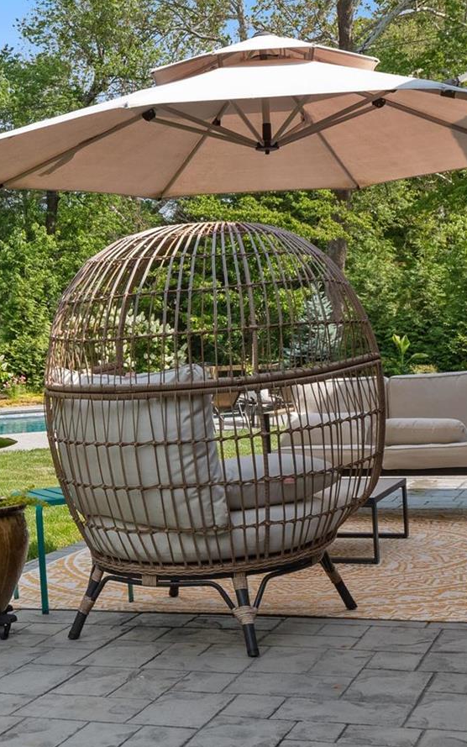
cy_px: 339
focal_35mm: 66
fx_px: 1343
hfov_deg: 19.6
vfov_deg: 31.0
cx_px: 143
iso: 400
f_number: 8
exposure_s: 1/200
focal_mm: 18
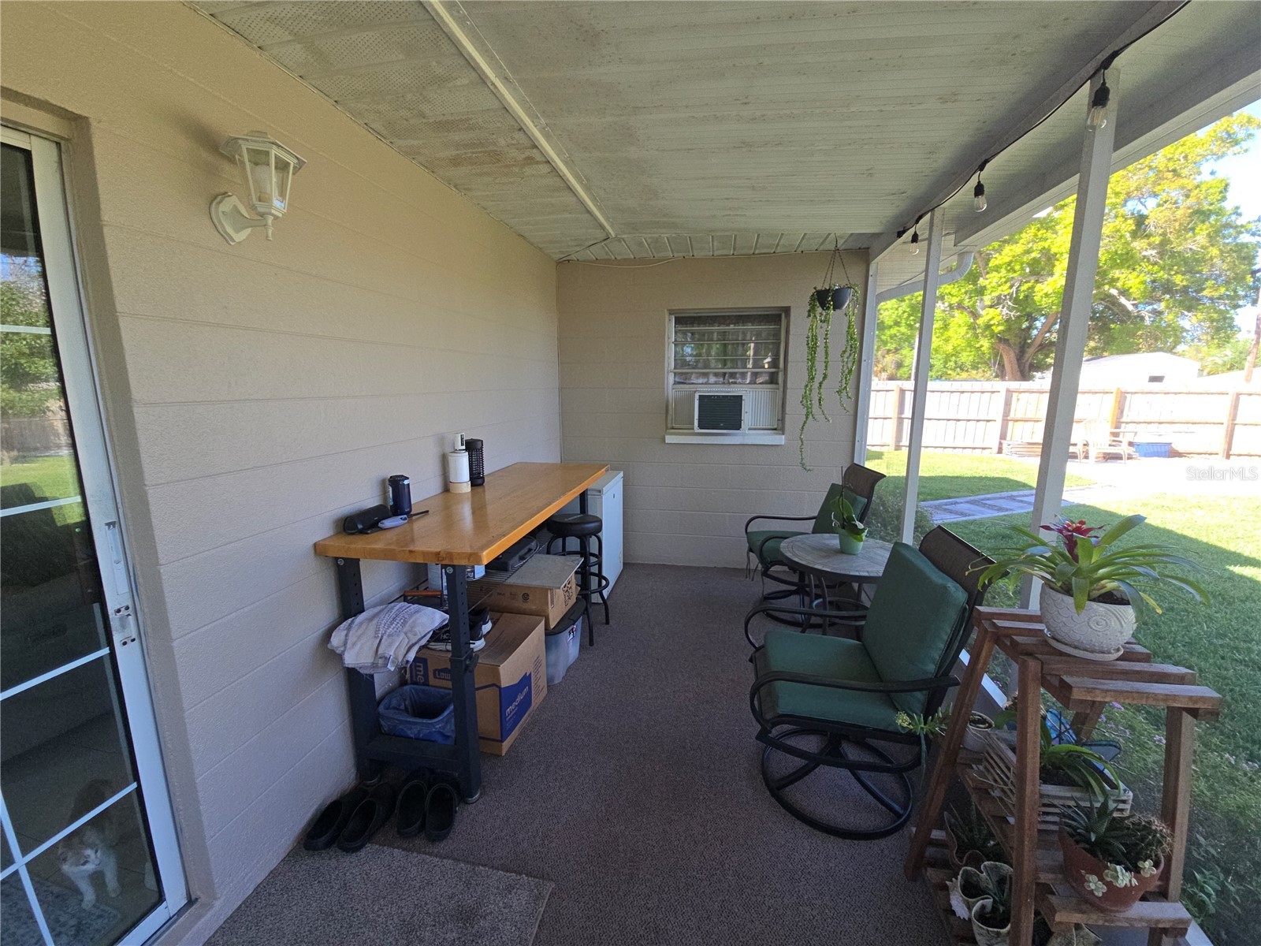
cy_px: 473
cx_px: 630
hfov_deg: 106.2
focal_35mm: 13
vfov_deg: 89.9
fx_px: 474
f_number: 2.2
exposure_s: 1/120
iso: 50
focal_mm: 2.2
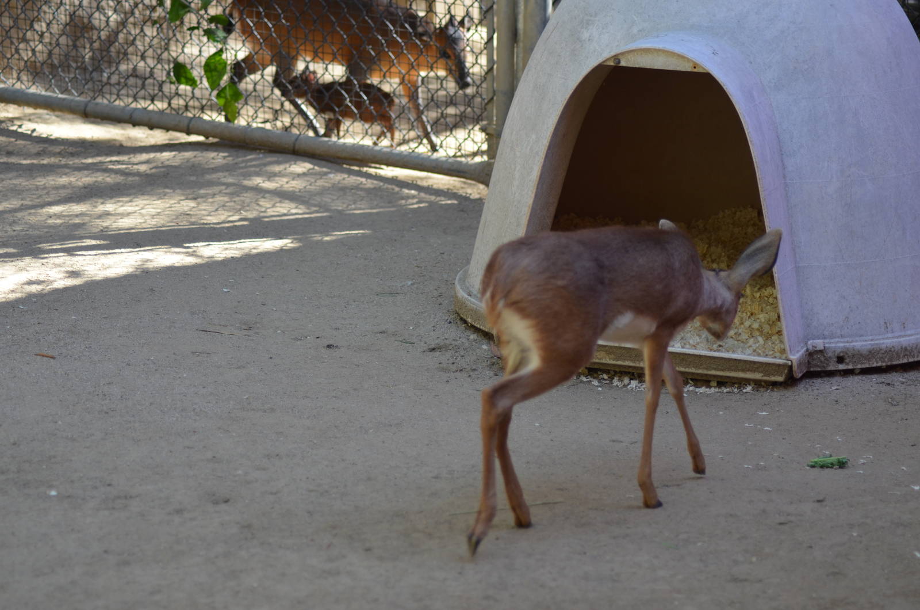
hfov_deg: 15.2
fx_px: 3443
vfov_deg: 10.1
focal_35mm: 135
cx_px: 460
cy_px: 305
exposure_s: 1/320
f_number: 4.5
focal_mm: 90
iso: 400
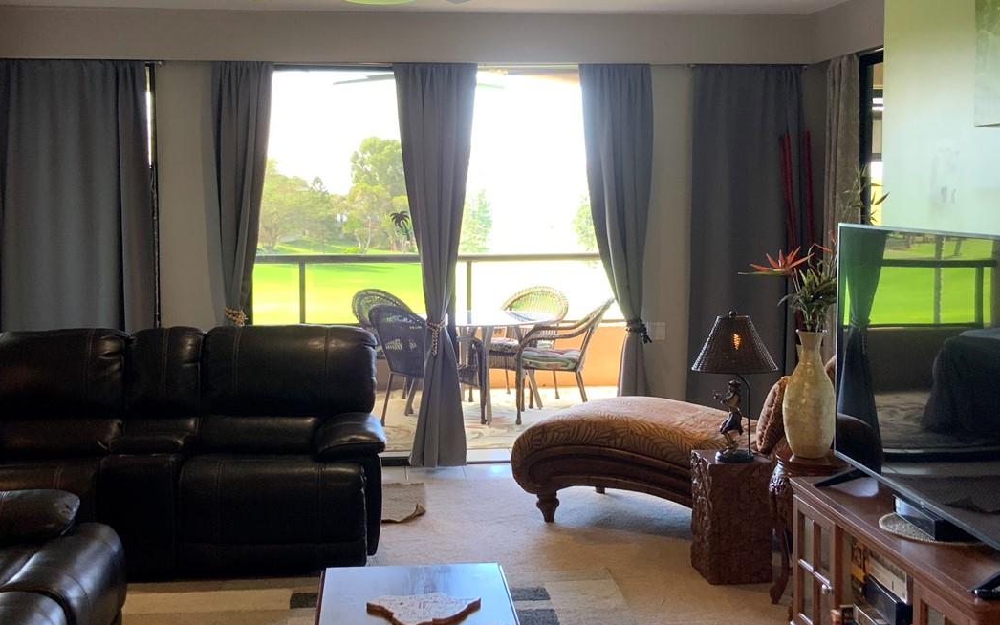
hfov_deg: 42.6
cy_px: 252
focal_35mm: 47
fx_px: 1281
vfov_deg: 27.4
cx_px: 493
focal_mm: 3
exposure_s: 1/58
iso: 100
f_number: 1.8
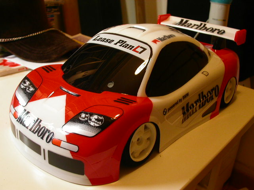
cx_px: 127
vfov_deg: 37.7
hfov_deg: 49.0
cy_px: 95
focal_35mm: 38
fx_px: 279
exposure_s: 1/20
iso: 200
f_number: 2.8
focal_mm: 7.8
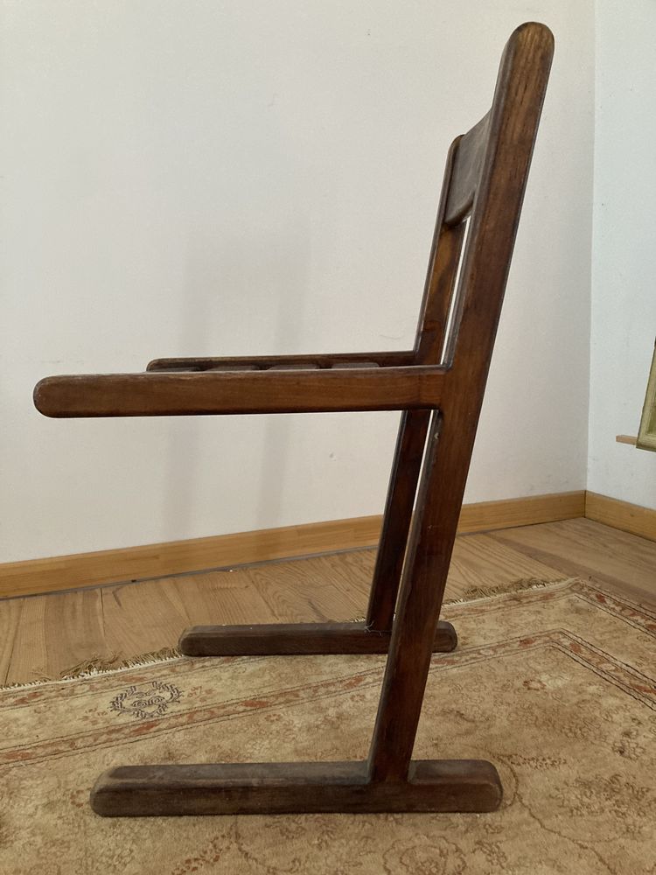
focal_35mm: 28
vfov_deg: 63.4
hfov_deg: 49.7
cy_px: 438
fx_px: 707
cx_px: 328
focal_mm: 3.99
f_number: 1.8
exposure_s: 1/39
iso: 400
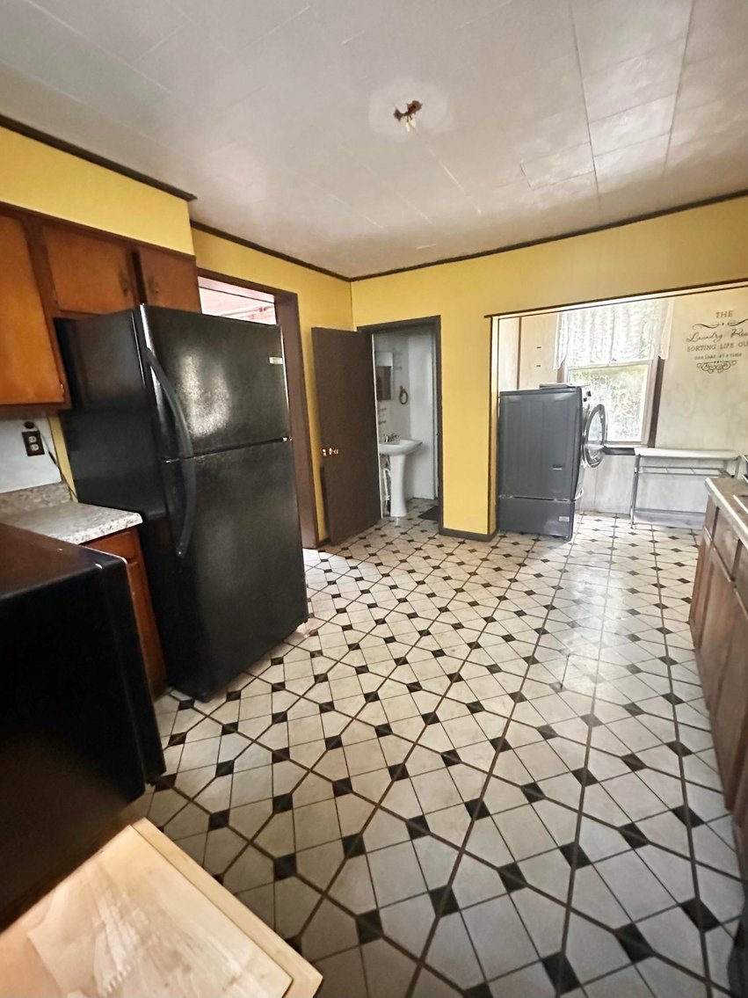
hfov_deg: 85.7
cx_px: 374
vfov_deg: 102.1
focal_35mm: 14
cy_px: 499
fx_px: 403
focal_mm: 2.22
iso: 1250
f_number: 2.2
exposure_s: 1/36
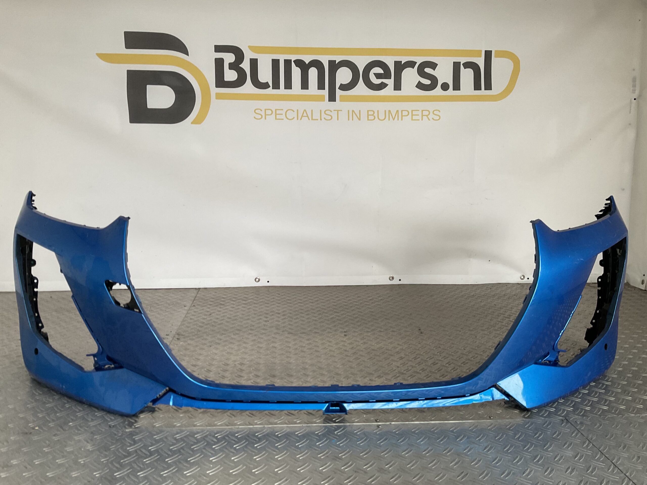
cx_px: 324
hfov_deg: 61.7
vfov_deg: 48.2
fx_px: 542
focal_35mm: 29
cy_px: 242
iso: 64
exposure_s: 1/100
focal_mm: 3
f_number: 1.8
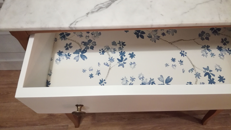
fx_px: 184
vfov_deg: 38.7
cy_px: 48
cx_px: 117
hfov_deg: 64.3
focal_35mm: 30
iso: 400
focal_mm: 3.79
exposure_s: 1/25
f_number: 2
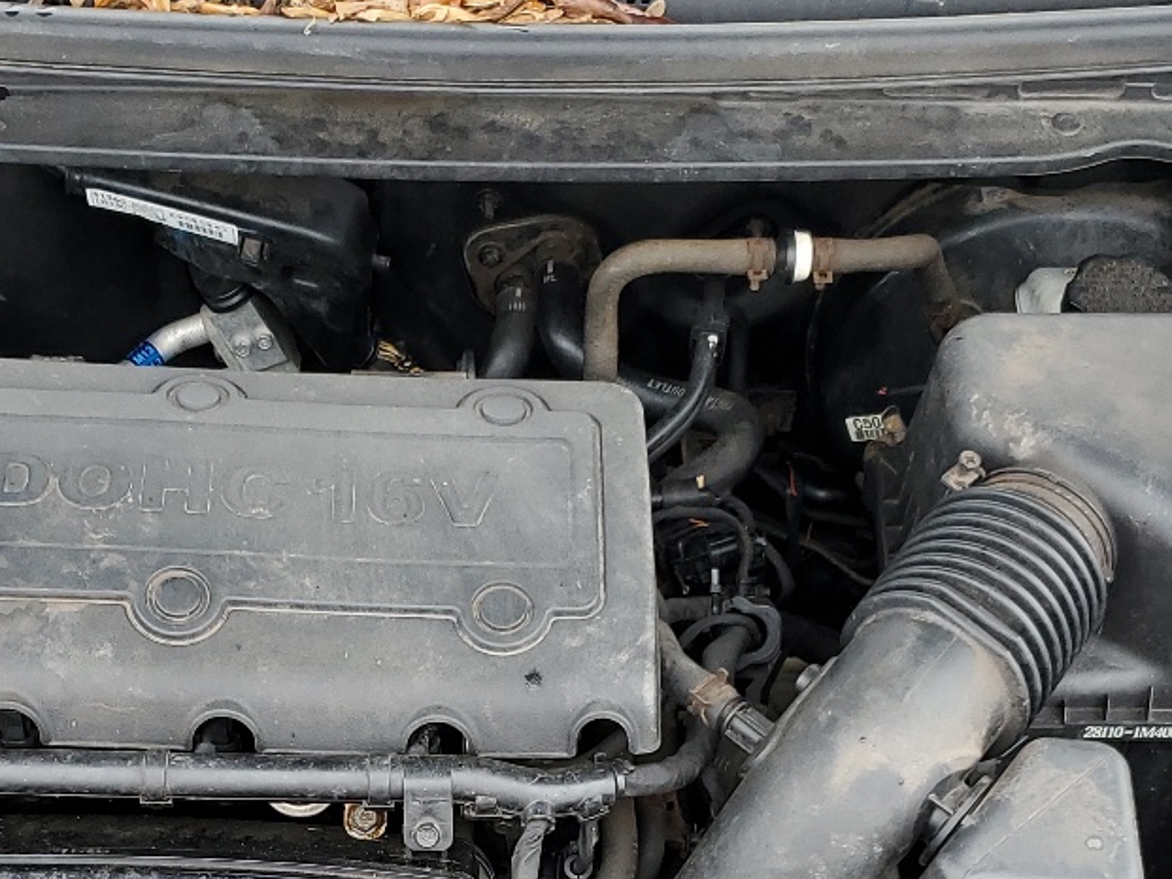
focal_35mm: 67
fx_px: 2269
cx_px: 453
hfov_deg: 28.9
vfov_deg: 21.2
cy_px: 873
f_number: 1.5
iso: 50
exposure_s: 1/323
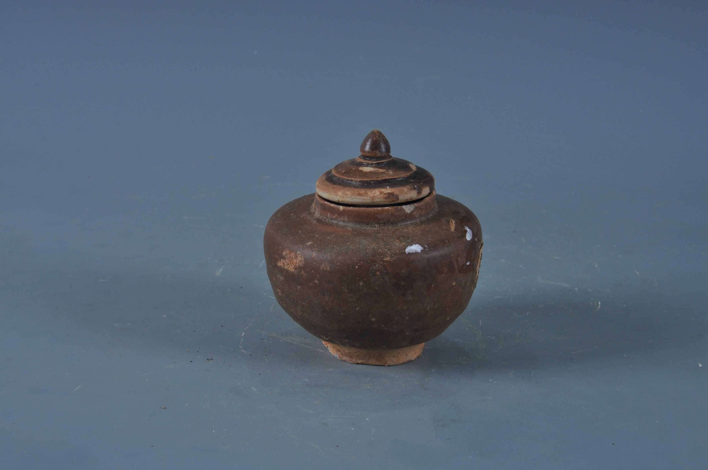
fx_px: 1650
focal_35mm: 84
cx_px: 354
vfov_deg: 16.2
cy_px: 235
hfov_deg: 24.2
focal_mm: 56
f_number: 18
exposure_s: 1/60
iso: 200
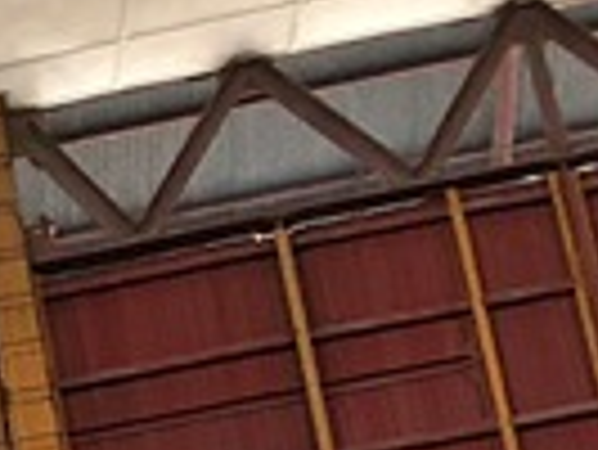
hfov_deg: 7.5
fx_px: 3735
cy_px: 1530
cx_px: -1484
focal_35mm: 216
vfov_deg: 6.1
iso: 25
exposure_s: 1/33
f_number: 1.8
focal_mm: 4
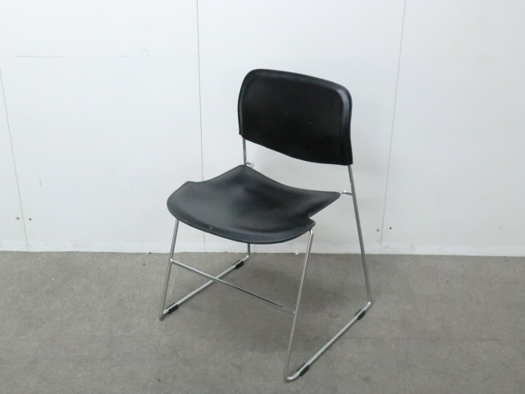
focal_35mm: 45
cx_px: 262
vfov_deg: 32.2
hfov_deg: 42.1
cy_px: 197
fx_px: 682
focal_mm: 8.2
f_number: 4.3
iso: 800
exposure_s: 1/40
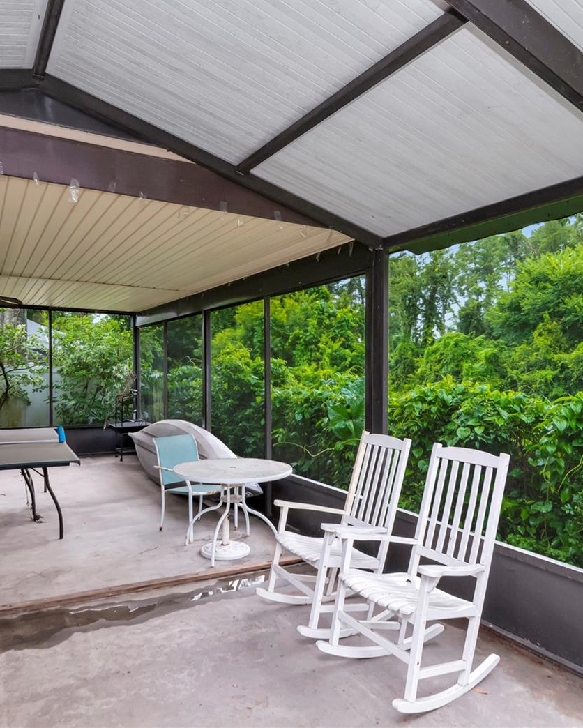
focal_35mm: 24
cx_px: 280
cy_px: 357
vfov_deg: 70.9
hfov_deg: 59.4
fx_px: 511
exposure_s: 1/50
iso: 800
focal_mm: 11
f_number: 7.1
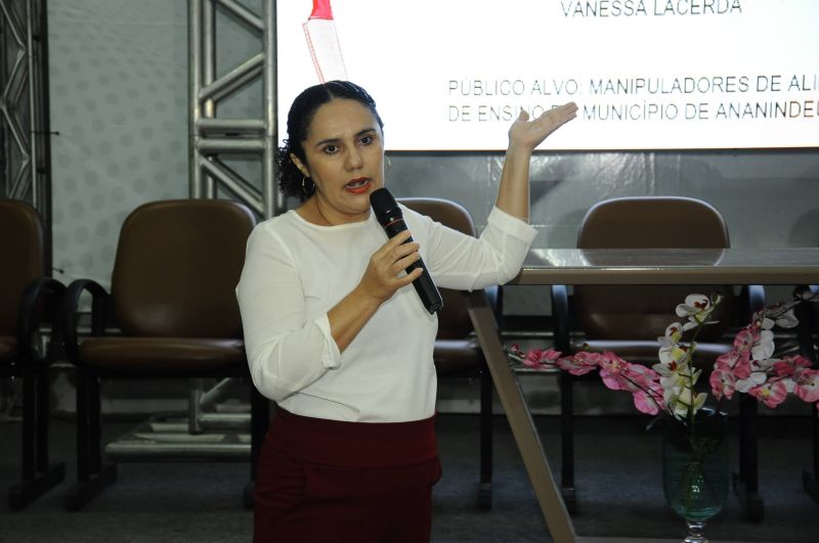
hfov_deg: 24.2
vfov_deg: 16.2
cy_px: 272
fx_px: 1908
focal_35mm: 84
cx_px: 410
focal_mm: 56
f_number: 4.8
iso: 1000
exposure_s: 1/80
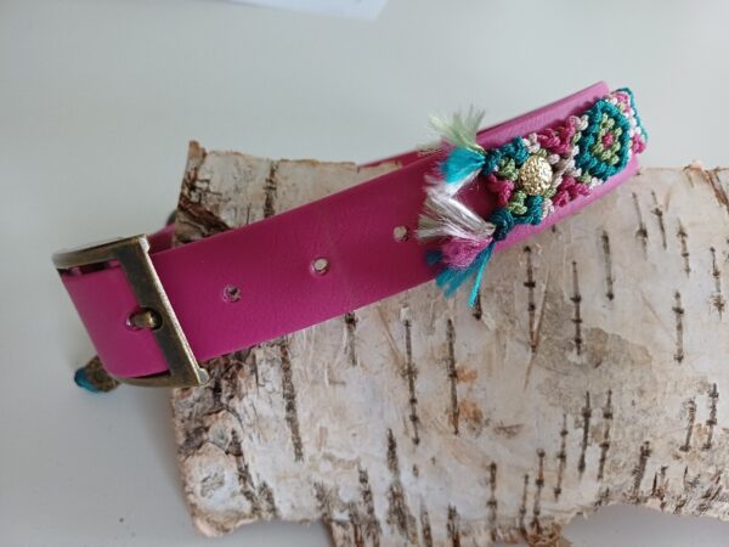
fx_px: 526
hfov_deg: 69.4
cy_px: 274
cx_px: 364
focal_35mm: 25
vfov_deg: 54.9
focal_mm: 4.65
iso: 640
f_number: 1.8
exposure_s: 1/20
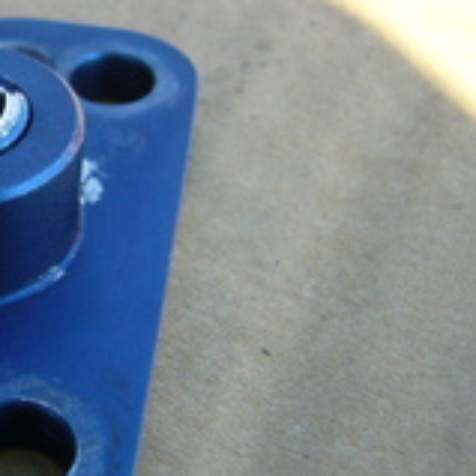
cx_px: -60
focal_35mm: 78
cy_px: 195
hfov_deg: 21.0
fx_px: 1213
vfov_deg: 22.2
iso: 80
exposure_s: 1/250
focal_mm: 5.8
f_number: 2.8
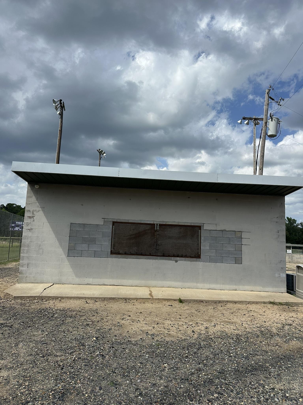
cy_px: 202
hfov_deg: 56.8
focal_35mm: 24
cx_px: 152
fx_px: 280
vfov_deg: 71.6
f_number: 1.78
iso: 80
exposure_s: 1/7576
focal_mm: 6.86
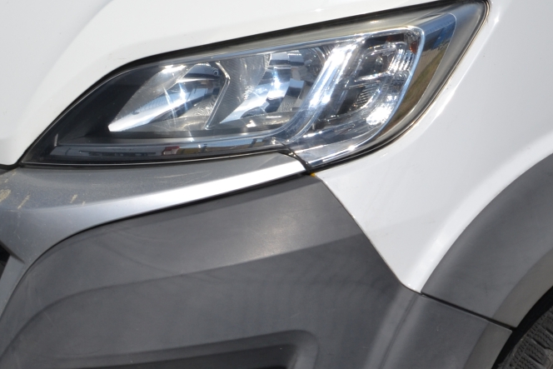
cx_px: 432
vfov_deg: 14.5
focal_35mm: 94
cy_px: 266
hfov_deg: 21.4
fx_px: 1444
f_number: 13
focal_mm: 26
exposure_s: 1/200
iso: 100
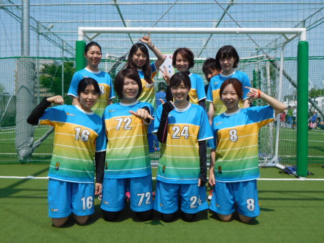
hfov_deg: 52.6
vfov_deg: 40.7
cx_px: 162
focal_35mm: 35
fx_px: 328
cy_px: 122
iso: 125
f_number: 3.8
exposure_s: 1/1500
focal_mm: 6.2
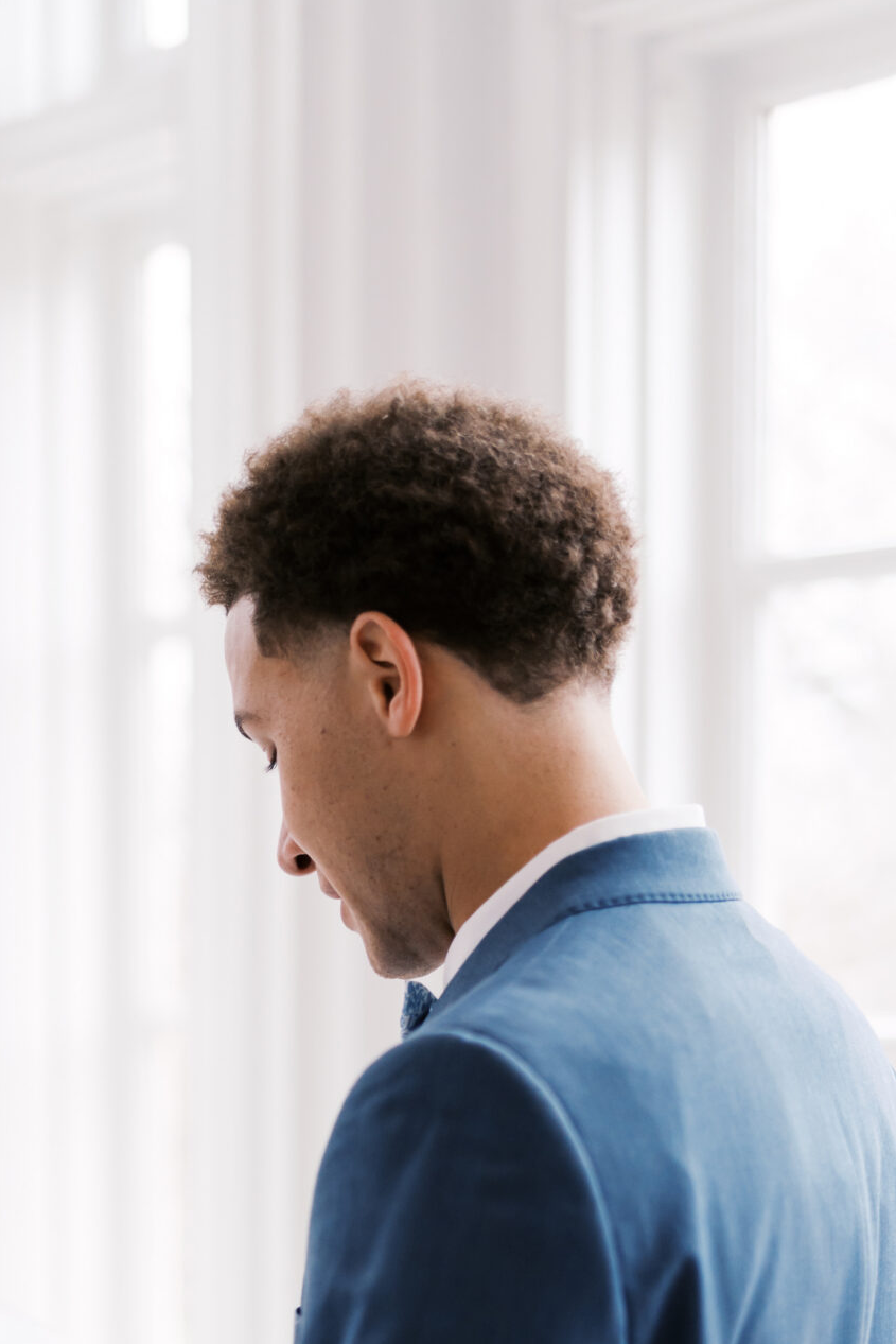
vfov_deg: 19.8
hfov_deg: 13.5
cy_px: 1227
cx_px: 139
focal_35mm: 101
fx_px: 3769
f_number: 1.4
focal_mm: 50
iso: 250
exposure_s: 1/320
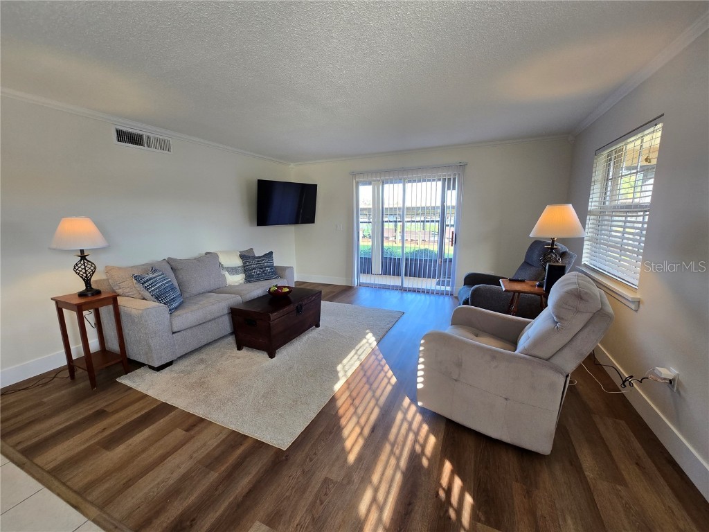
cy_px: 266
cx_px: 354
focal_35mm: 13
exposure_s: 1/60
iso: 80
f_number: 2.2
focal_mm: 2.2
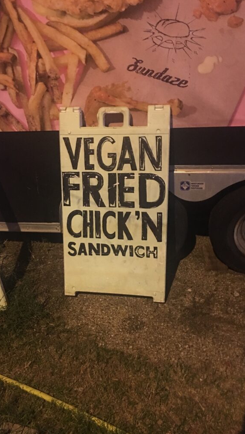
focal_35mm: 32
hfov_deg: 36.6
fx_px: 369
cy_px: 218
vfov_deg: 61.0
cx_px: 102
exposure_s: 1/4
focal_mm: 4.15
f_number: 2.2
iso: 160
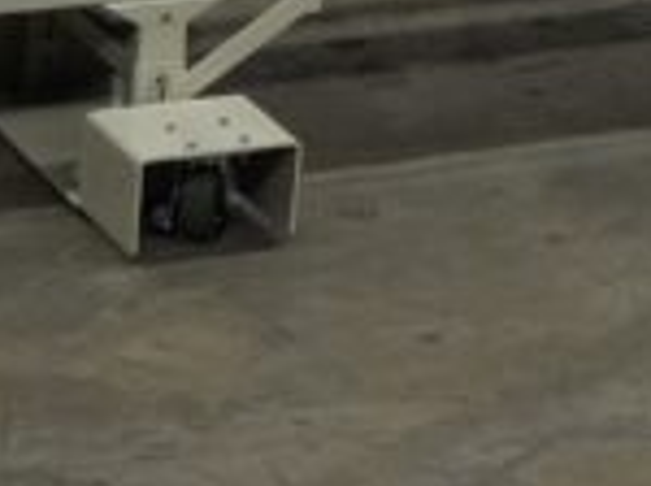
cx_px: 512
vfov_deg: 6.2
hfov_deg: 8.5
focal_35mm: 234
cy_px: -289
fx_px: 4394
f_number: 5
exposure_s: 1/80
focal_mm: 11.2
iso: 320
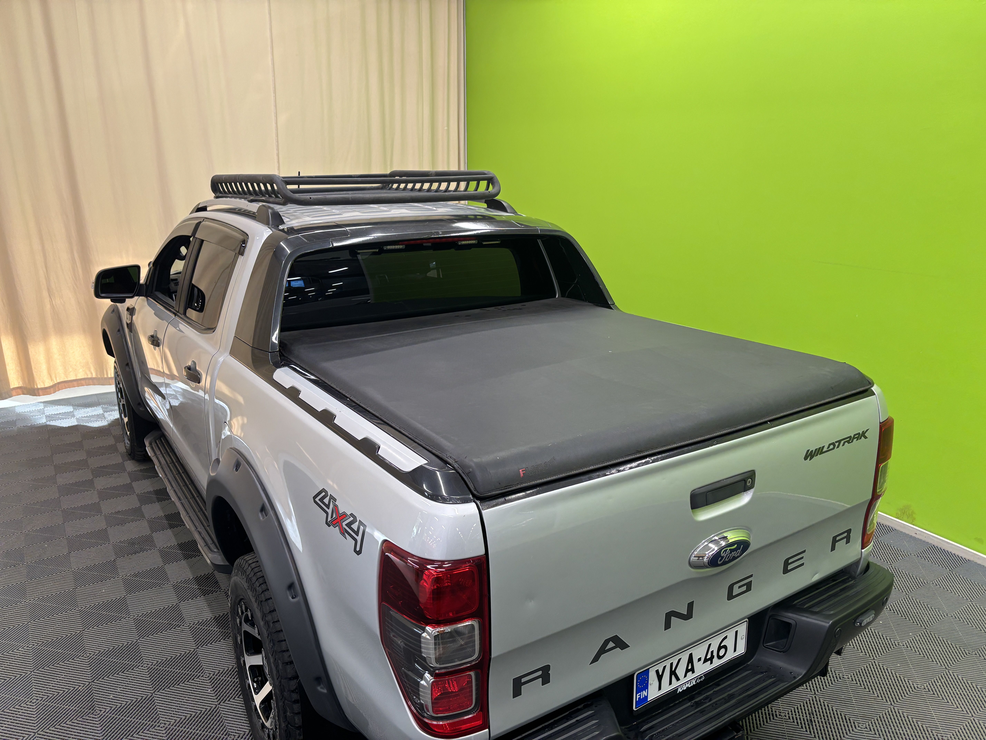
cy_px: 370
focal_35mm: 26
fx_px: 741
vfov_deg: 53.1
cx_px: 493
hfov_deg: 67.3
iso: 100
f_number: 1.6
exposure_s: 1/100
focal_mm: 5.96
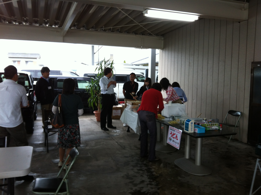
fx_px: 264
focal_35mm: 35
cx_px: 130
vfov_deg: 40.6
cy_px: 98
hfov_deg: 52.7
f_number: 2.8
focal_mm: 3.85
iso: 80
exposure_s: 1/40
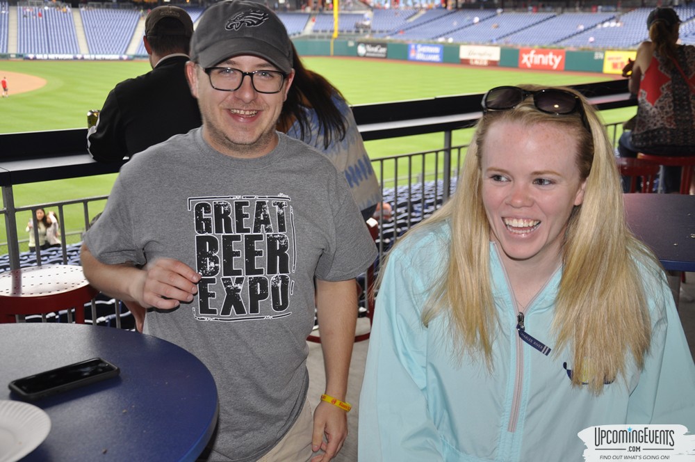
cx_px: 348
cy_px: 231
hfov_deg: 43.7
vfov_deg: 29.8
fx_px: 868
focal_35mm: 45
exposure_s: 1/60
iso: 400
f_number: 4.2
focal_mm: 30
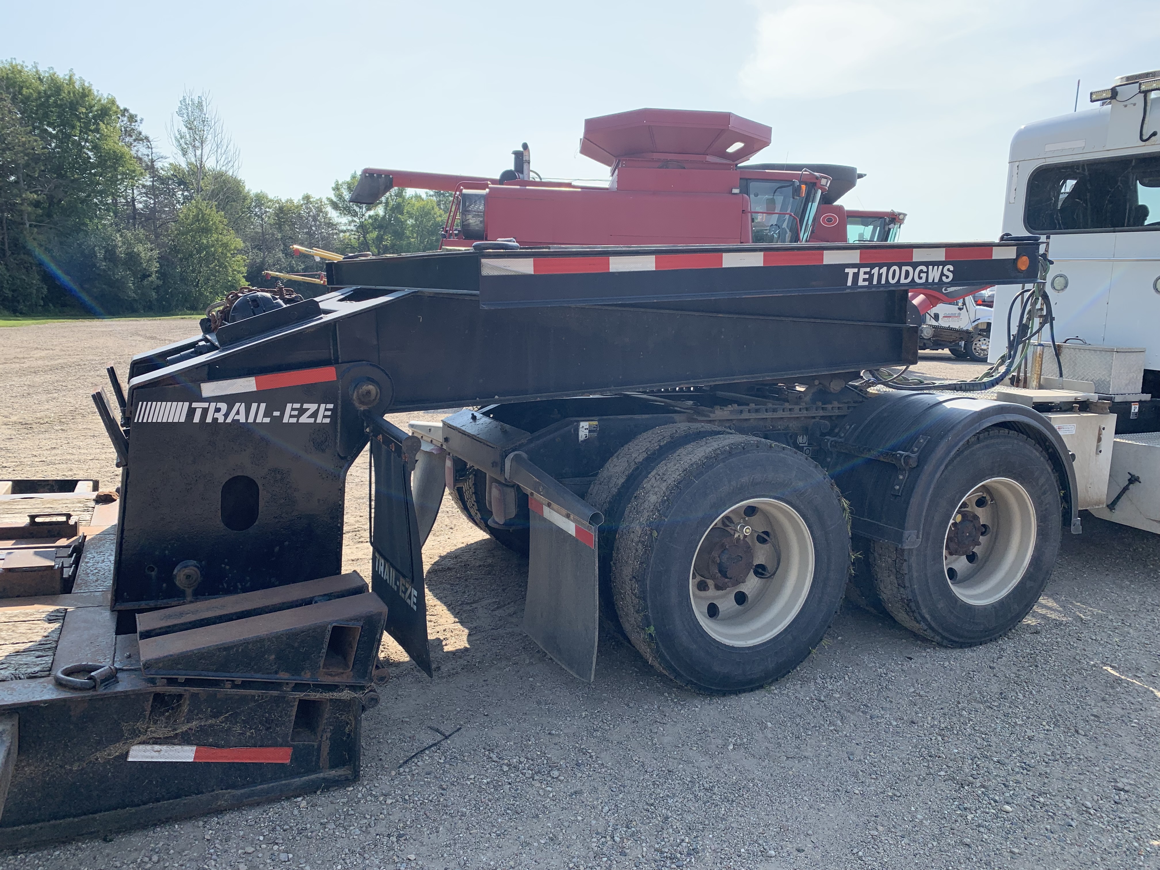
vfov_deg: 53.1
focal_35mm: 26
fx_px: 871
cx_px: 580
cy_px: 435
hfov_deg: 67.3
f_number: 1.8
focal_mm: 4.25
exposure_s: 1/1387
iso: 25
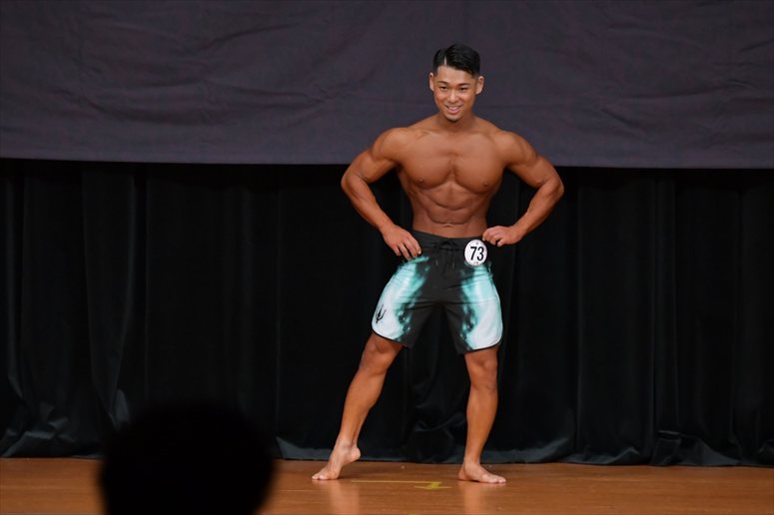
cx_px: 387
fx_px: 7414
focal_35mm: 345
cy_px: 258
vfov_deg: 4.0
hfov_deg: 6.0
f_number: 5.6
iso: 4000
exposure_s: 1/400
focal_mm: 230
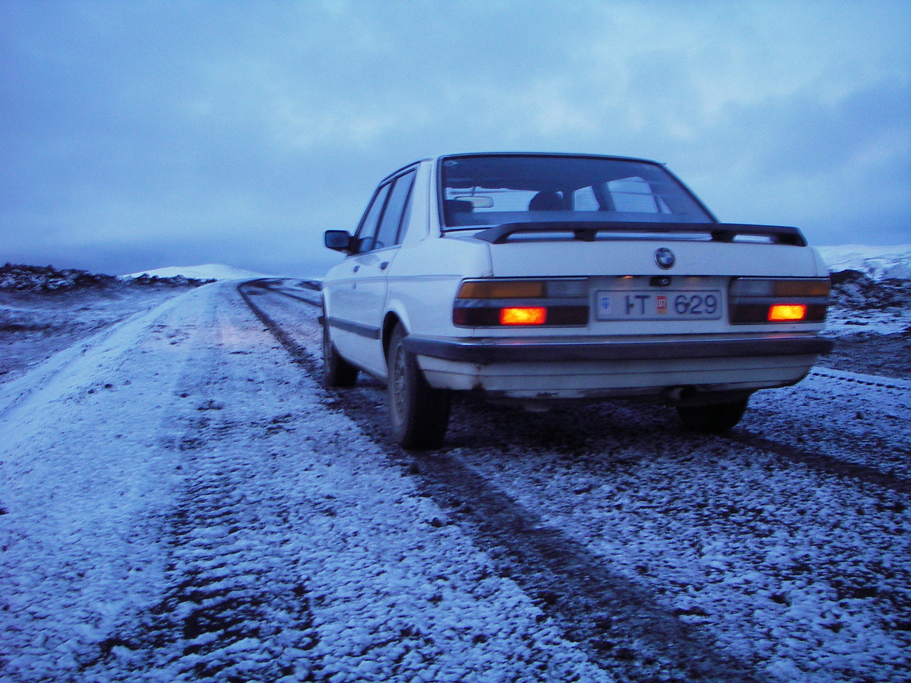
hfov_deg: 49.0
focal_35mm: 38
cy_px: 342
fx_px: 1000
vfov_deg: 37.7
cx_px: 456
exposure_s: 1/13
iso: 100
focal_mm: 6.3
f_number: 3.3
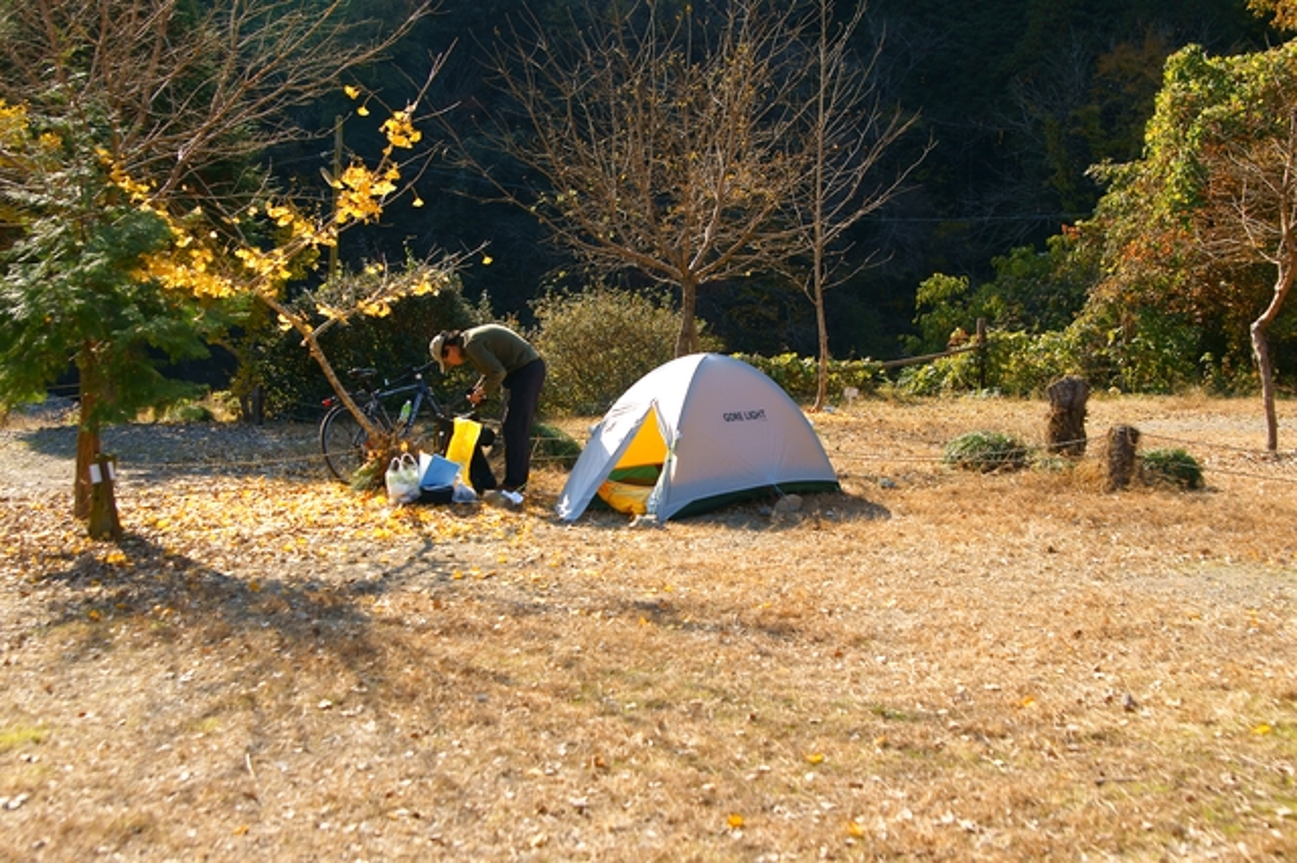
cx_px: 648
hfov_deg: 46.4
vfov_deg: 31.9
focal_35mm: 42
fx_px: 1512
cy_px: 432
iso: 100
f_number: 4
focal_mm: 28
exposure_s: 1/400
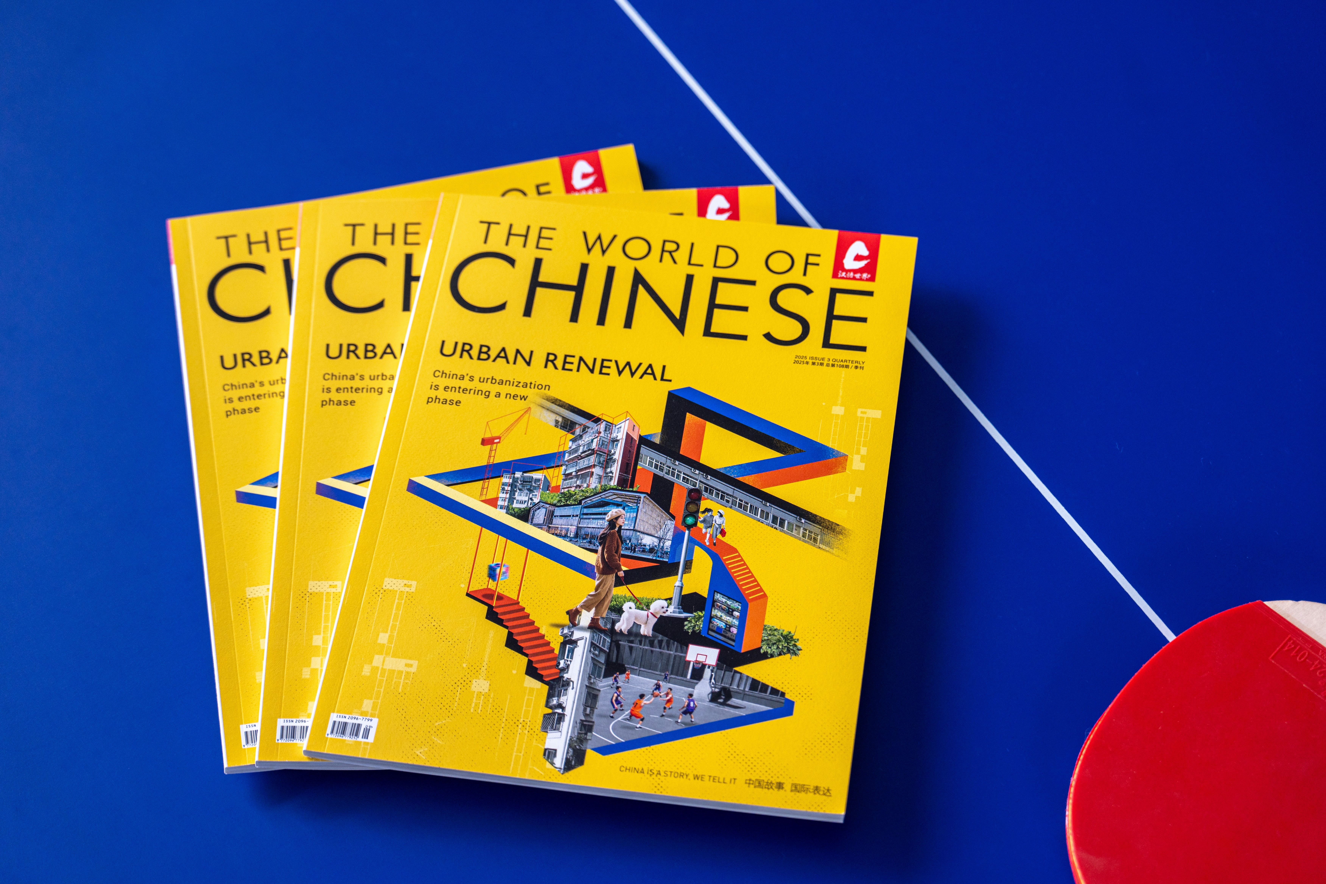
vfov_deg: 19.5
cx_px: 663
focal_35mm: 70
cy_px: 442
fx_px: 2578
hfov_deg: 28.8
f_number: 4
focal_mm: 70
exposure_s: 1/100
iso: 500
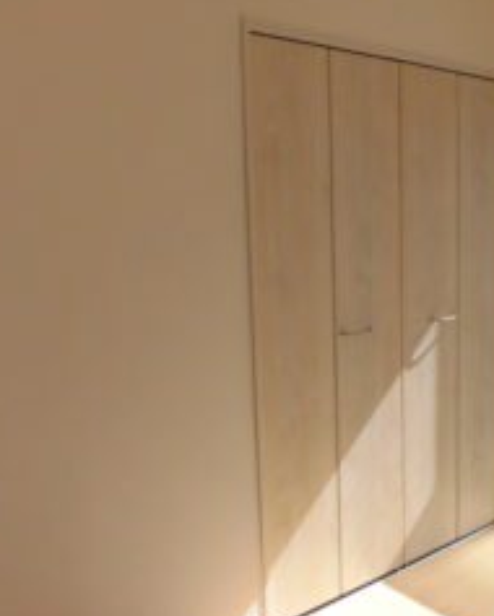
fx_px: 675
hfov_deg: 38.1
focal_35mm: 37
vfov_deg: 49.0
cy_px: 305
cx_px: 422
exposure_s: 1/800
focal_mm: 4.3
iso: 100
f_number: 3.1
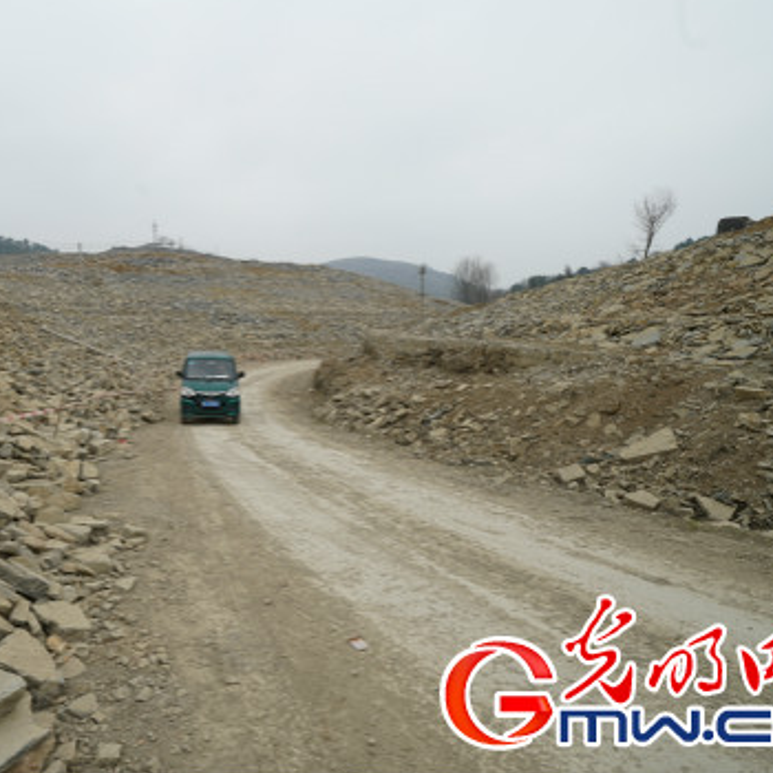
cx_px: 247
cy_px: 371
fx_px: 505
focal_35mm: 20
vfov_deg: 74.8
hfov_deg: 72.2
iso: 320
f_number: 8
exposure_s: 1/400
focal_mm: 15
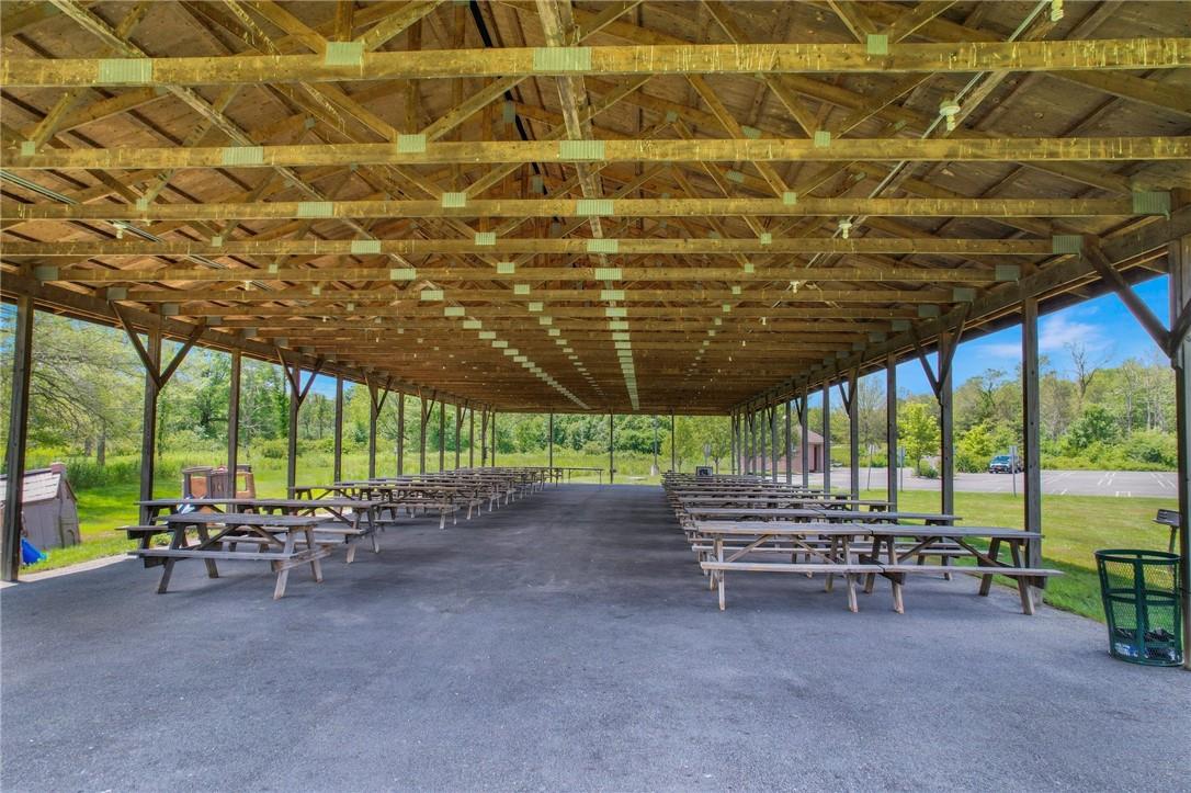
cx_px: 596
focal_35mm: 22
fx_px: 727
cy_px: 396
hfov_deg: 78.6
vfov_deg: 57.2
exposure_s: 1/160
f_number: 2.8
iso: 100
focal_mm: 8.38
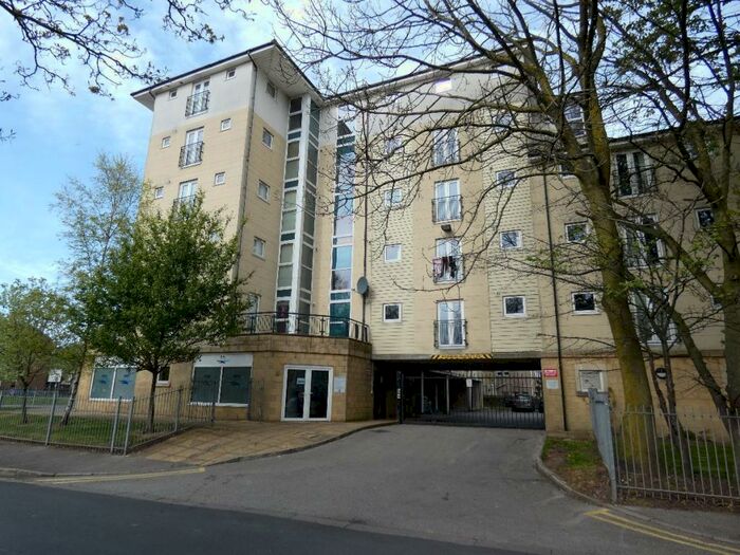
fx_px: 428
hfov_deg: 81.7
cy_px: 278
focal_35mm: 20
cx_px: 370
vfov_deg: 66.0
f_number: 2.8
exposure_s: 1/800
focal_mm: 3.6
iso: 80
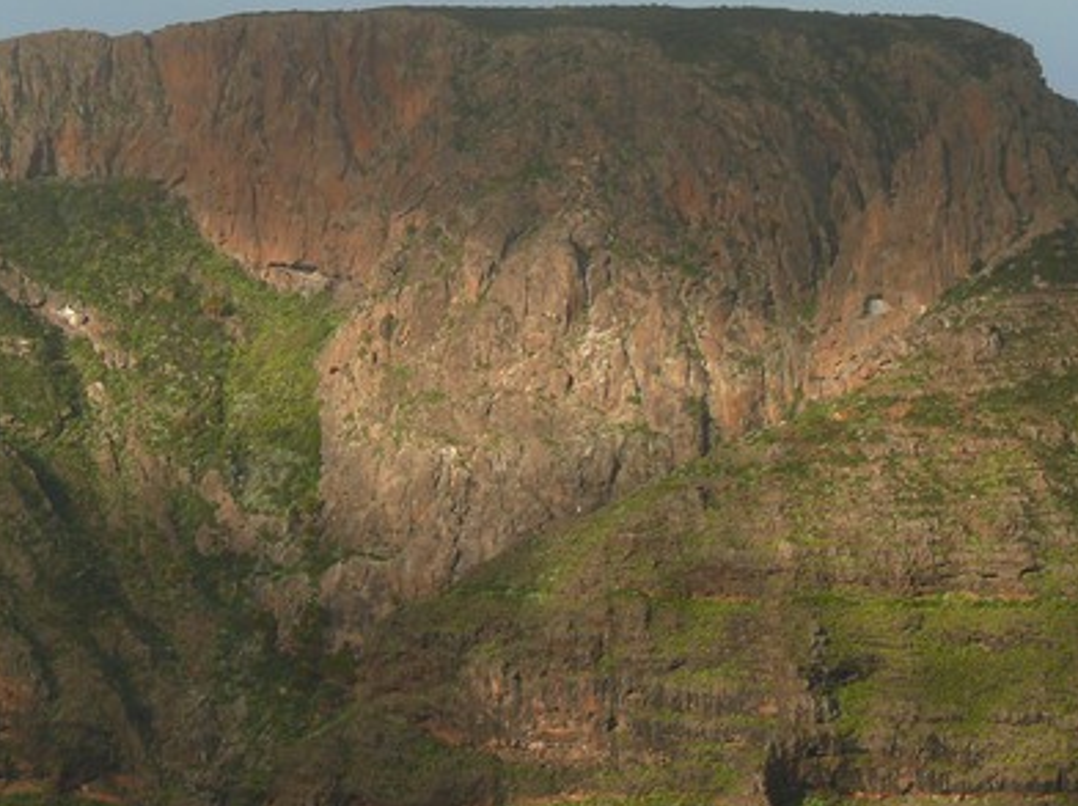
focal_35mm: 180
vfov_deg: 8.2
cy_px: 129
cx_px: 382
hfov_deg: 11.0
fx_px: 5599
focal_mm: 19.9
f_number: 4.5
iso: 100
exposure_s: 1/200
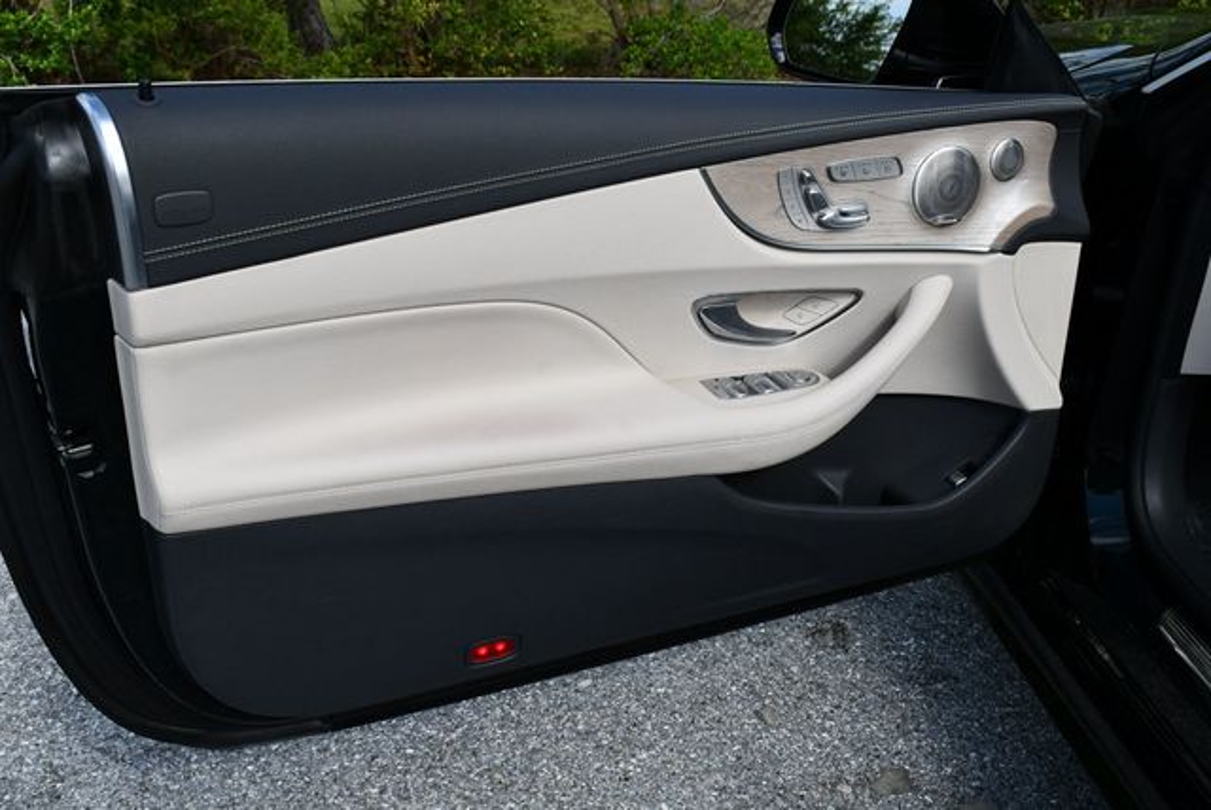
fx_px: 1212
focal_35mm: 36
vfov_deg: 36.9
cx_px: 606
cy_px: 405
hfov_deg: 53.1
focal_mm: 18
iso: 100
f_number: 8
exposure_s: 1/250
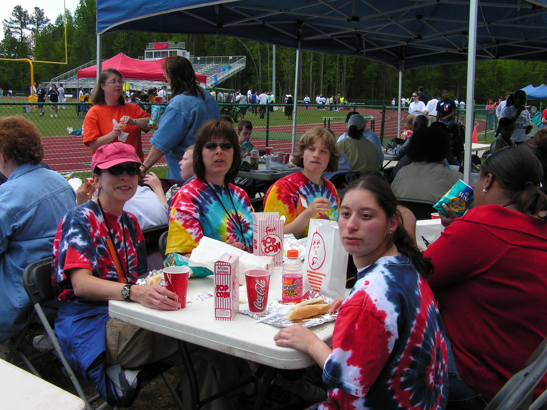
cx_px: 274
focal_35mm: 38
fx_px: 600
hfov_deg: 49.0
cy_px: 205
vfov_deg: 37.7
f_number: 5.6
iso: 50
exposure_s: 1/200
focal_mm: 6.3
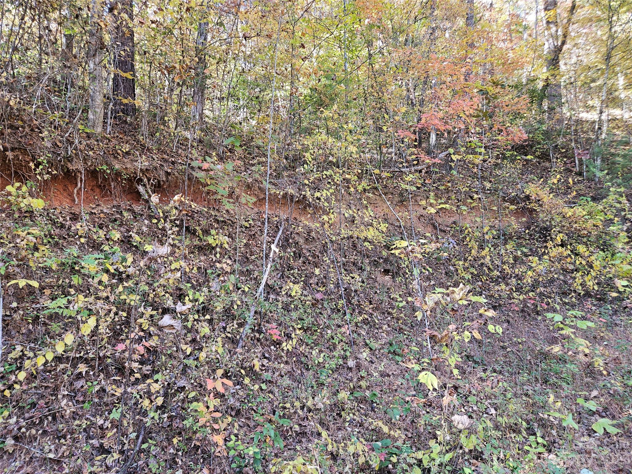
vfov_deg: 58.9
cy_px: 237
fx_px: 420
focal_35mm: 23
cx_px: 316
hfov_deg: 73.9
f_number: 1.8
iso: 64
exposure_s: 1/60
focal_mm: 5.4
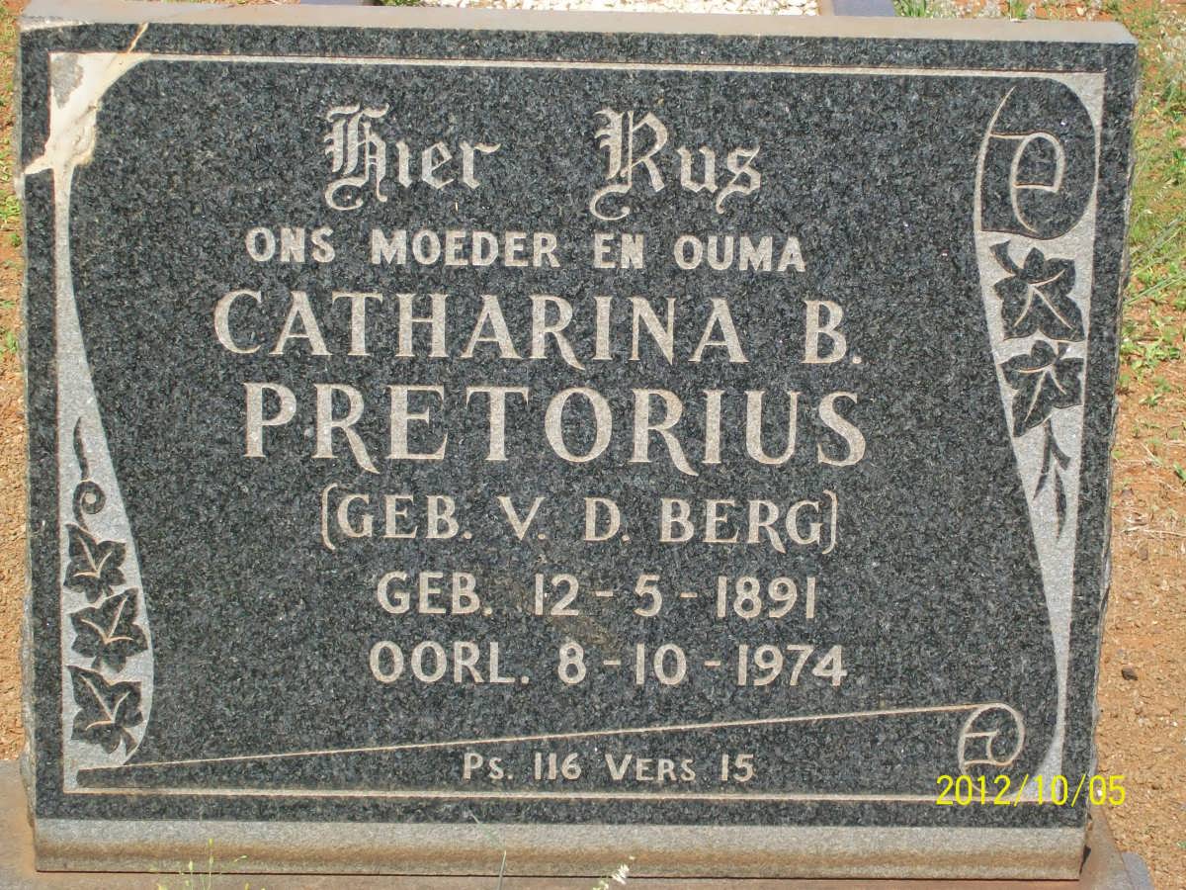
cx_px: 593
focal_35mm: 87
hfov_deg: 22.5
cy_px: 445
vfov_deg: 17.0
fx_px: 2981
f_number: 4.3
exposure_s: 1/400
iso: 64
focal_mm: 14.3
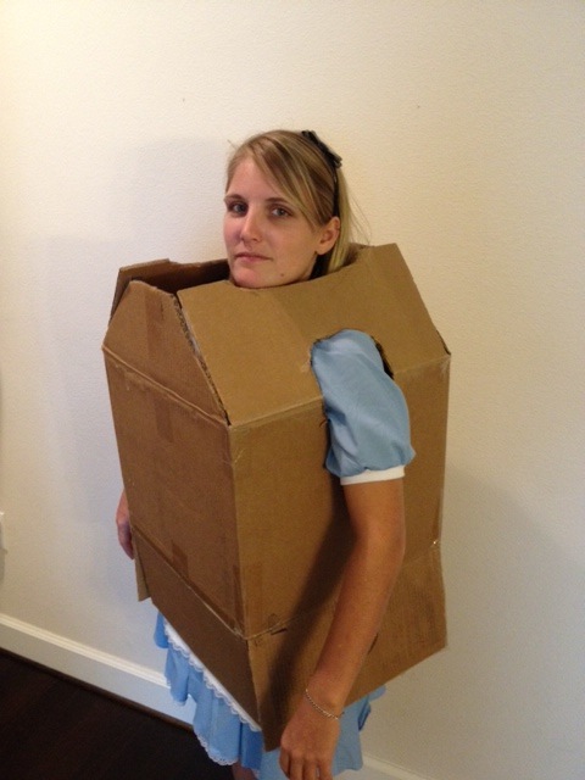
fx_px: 789
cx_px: 292
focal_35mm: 35
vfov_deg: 52.6
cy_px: 390
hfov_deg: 40.7
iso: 320
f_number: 2.4
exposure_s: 1/20
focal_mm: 4.28
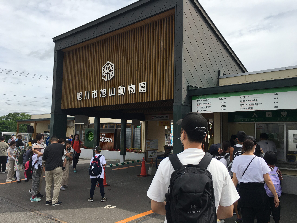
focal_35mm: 29
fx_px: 249
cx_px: 148
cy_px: 112
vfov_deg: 48.2
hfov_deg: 61.7
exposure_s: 1/1923
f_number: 2.2
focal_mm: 4.15
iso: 25
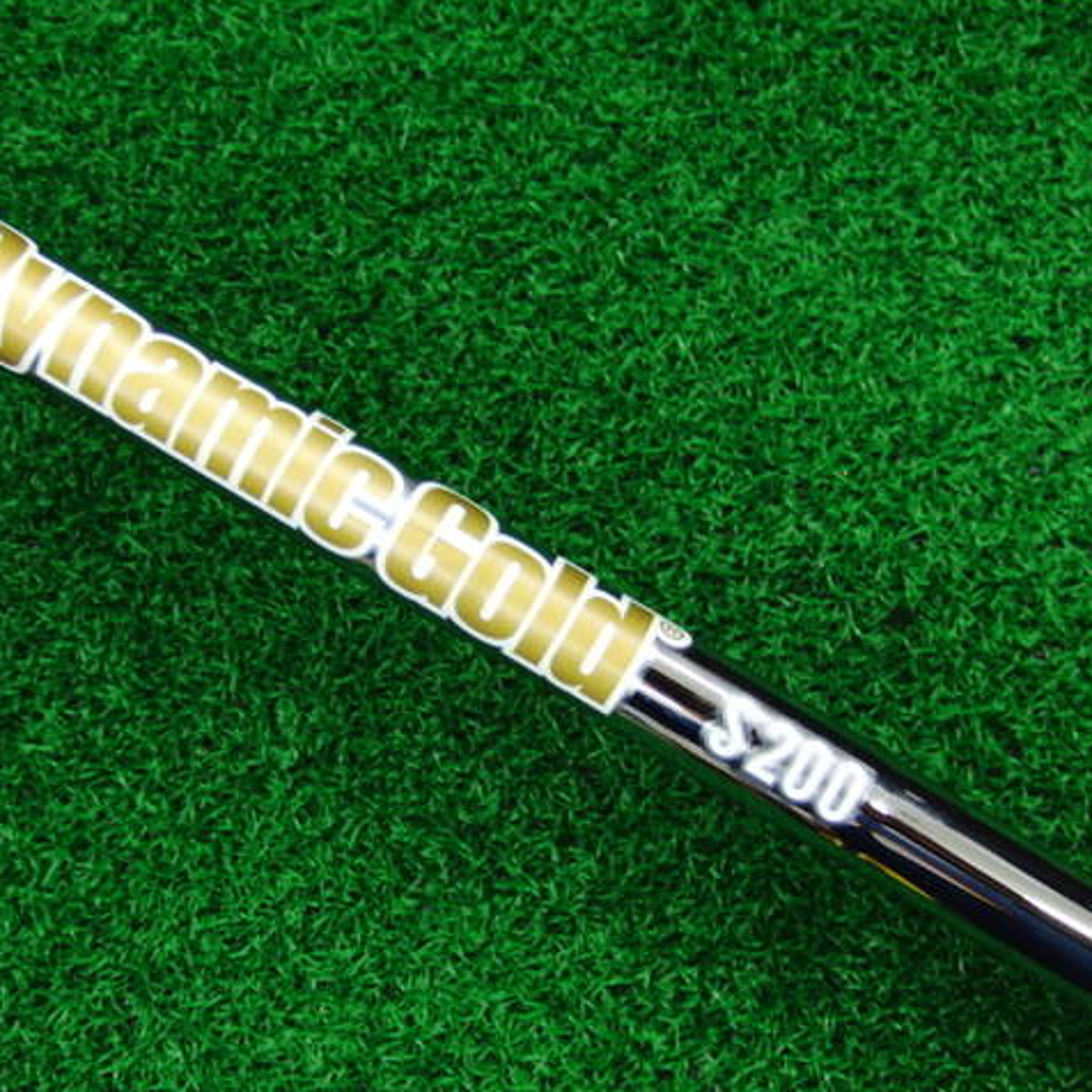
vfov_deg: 38.3
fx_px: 1570
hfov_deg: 38.1
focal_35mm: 44
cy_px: 548
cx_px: 422
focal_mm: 6.42
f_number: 3.6
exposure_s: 1/40
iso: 400
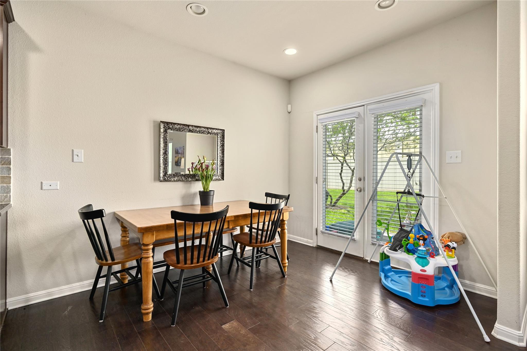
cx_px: 264
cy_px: 176
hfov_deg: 95.0
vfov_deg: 72.0
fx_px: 241
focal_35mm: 16
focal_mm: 16.5
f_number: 8
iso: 800
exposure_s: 1/15
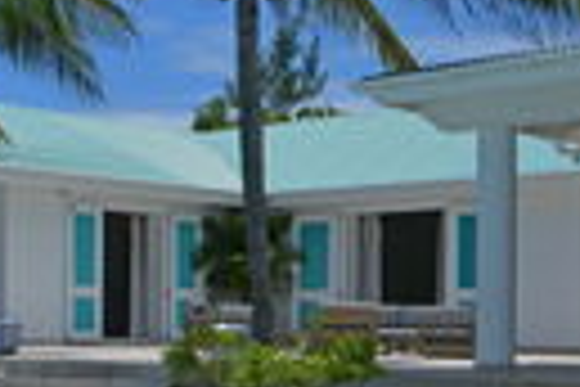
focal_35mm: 81
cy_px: 313
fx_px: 1305
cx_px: -247
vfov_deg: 16.7
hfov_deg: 21.6
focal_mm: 21
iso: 200
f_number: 13
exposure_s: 1/500
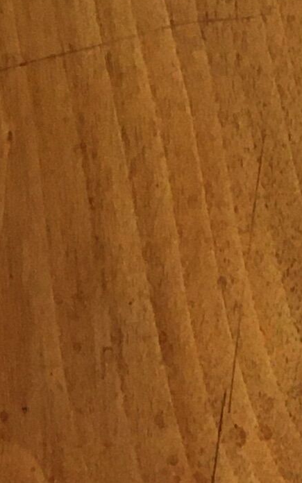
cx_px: 293
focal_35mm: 178
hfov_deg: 7.3
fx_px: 2344
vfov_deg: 10.1
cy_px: 1201
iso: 100
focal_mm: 4.15
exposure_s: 1/33
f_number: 2.2
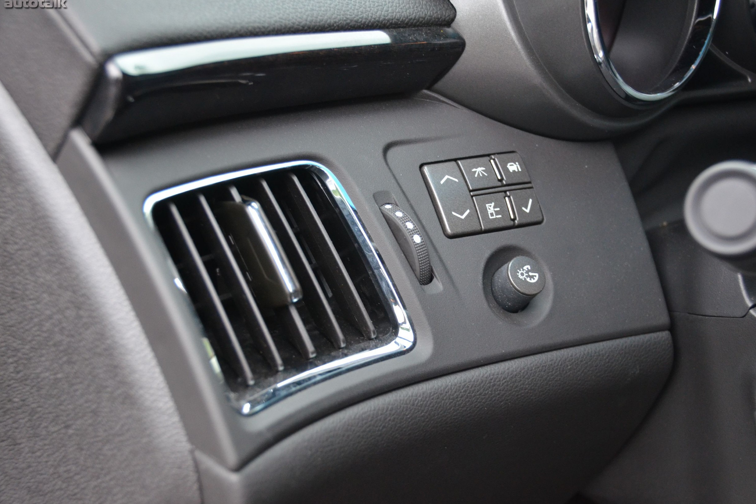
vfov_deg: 23.4
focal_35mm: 58
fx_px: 1218
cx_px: 383
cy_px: 251
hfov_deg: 34.5
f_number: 4.2
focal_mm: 38
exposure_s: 1/250
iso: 1600
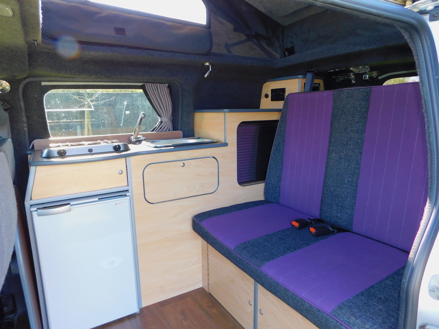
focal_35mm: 23
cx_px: 220
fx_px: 292
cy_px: 164
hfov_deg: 73.9
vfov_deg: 58.9
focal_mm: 4
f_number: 3
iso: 125
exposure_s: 1/50
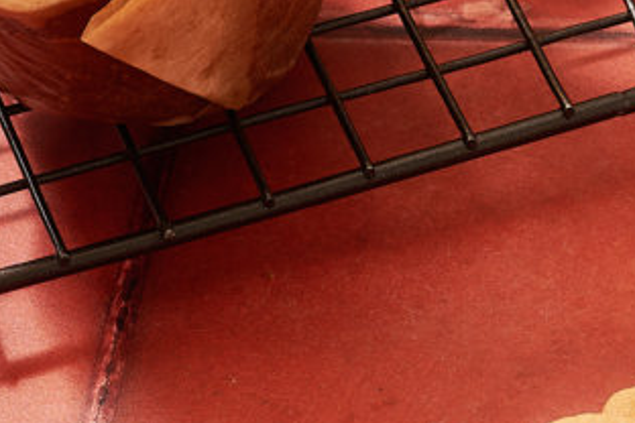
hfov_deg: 3.7
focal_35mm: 552
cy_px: -534
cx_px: 1551
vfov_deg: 2.5
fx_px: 9736
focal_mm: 105
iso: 100
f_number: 13
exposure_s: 1/160
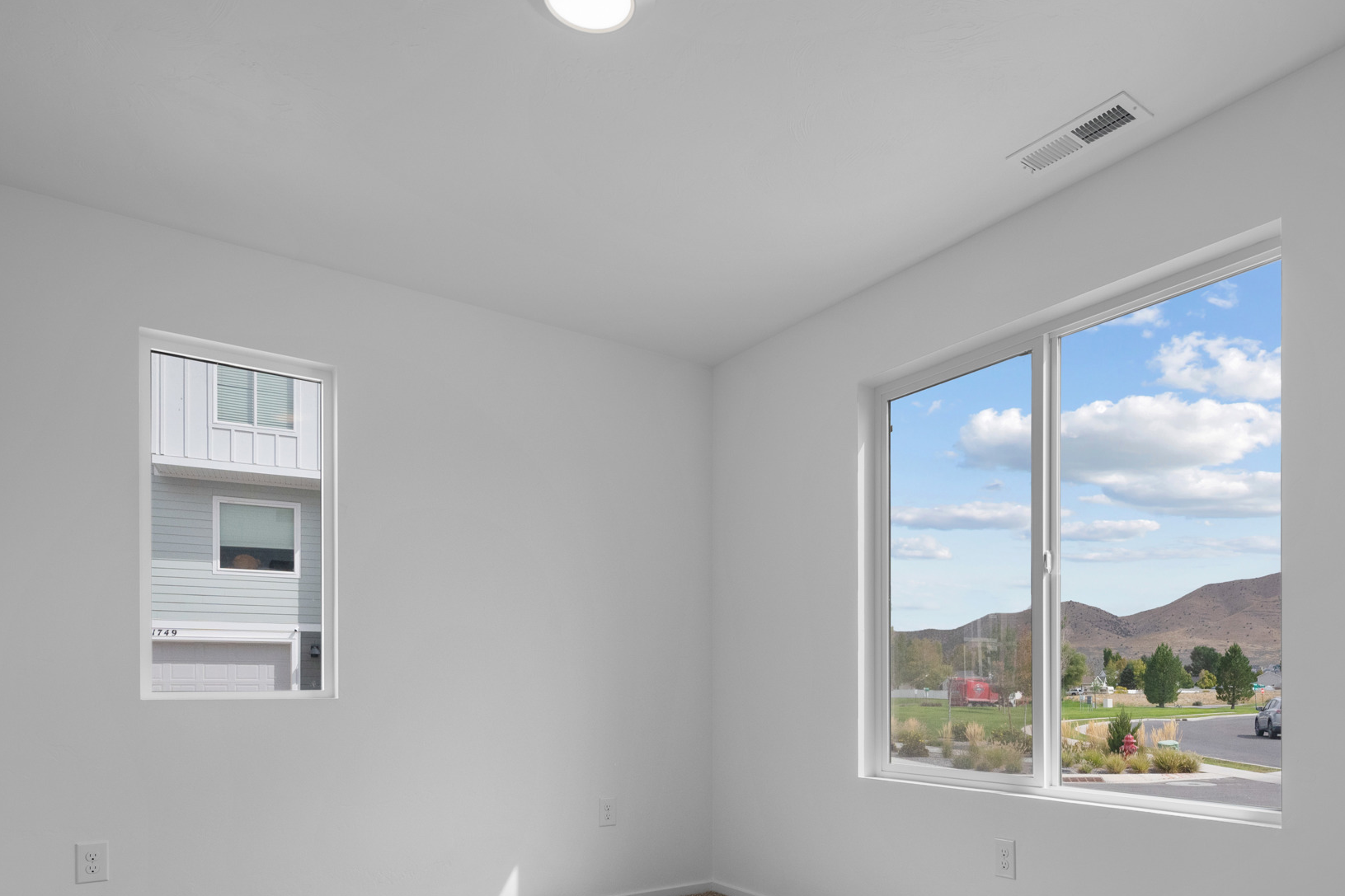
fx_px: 888
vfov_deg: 51.2
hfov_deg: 74.0
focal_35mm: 24
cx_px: 750
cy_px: 676
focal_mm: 15.5
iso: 500
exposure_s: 1/20
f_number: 8
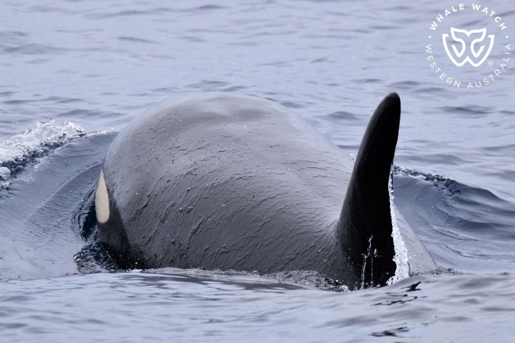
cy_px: 172
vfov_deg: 2.3
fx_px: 8581
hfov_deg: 3.4
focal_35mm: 600
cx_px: 258
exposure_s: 1/1600
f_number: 6.3
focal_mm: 400
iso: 400
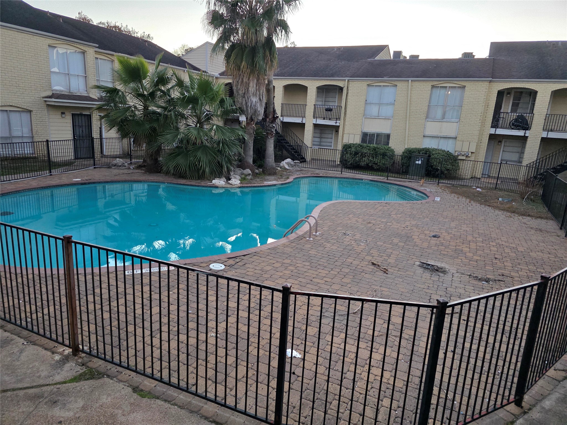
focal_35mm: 23
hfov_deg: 73.9
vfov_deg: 58.9
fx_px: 377
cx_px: 284
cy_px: 212
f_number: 1.7
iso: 500
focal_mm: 6.3
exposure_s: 1/120
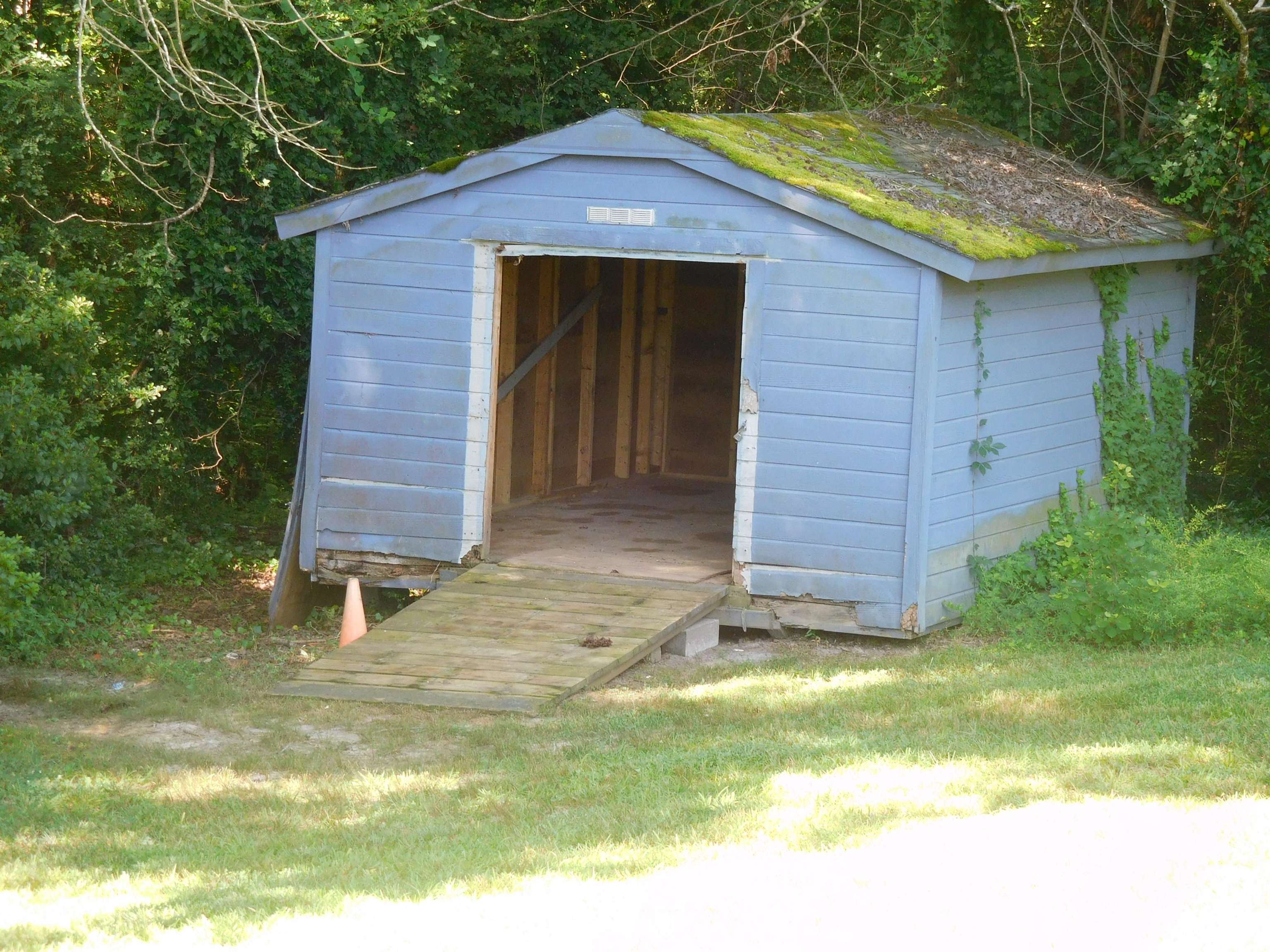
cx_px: 635
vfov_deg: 13.2
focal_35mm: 112
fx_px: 4109
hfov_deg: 17.6
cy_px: 476
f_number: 4.9
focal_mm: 20
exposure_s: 1/60
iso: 220
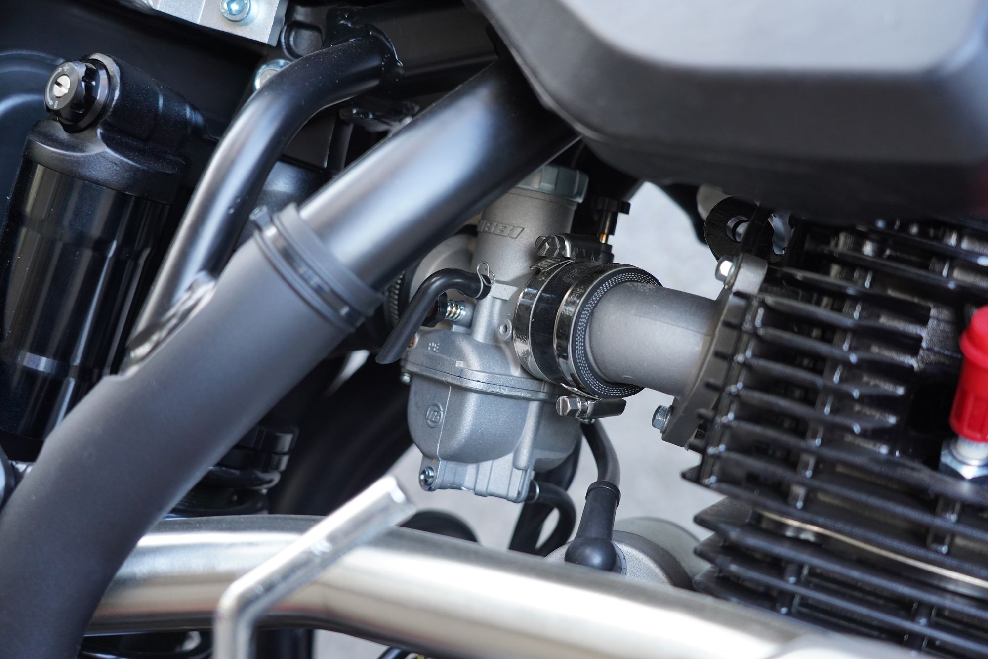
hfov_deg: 31.9
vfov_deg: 21.6
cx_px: 494
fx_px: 1729
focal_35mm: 63
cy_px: 330
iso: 1600
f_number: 4
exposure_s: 1/160
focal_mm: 63
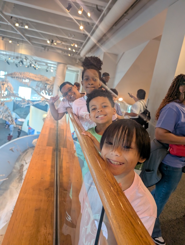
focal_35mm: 24
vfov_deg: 71.5
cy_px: 122
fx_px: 171
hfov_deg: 56.9
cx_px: 92
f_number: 1.68
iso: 493
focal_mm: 6.9
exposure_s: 1/120
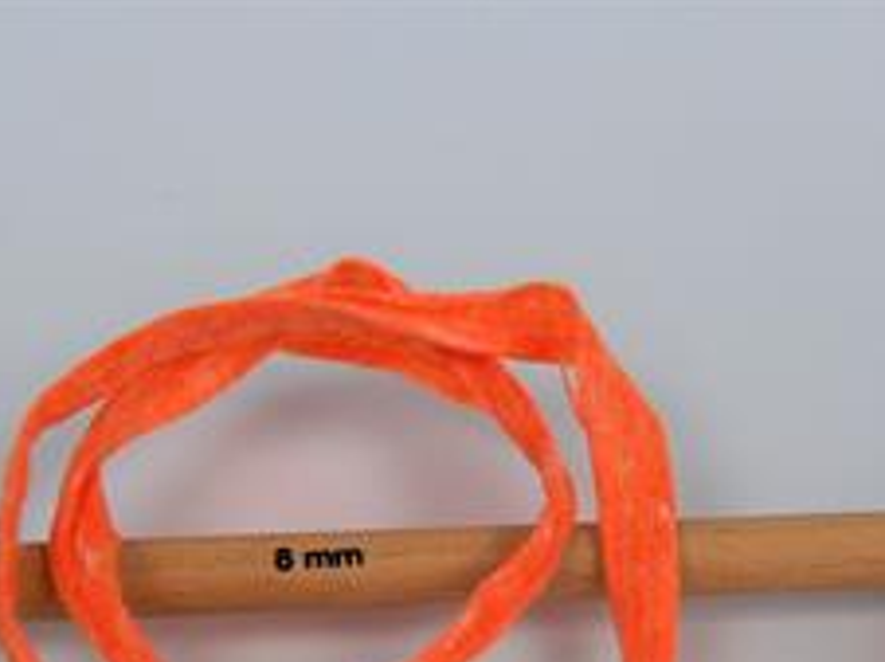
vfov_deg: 15.9
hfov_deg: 21.3
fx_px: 2350
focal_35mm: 92
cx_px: 372
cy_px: 582
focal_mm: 10.64
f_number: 2.8
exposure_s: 1/119
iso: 116
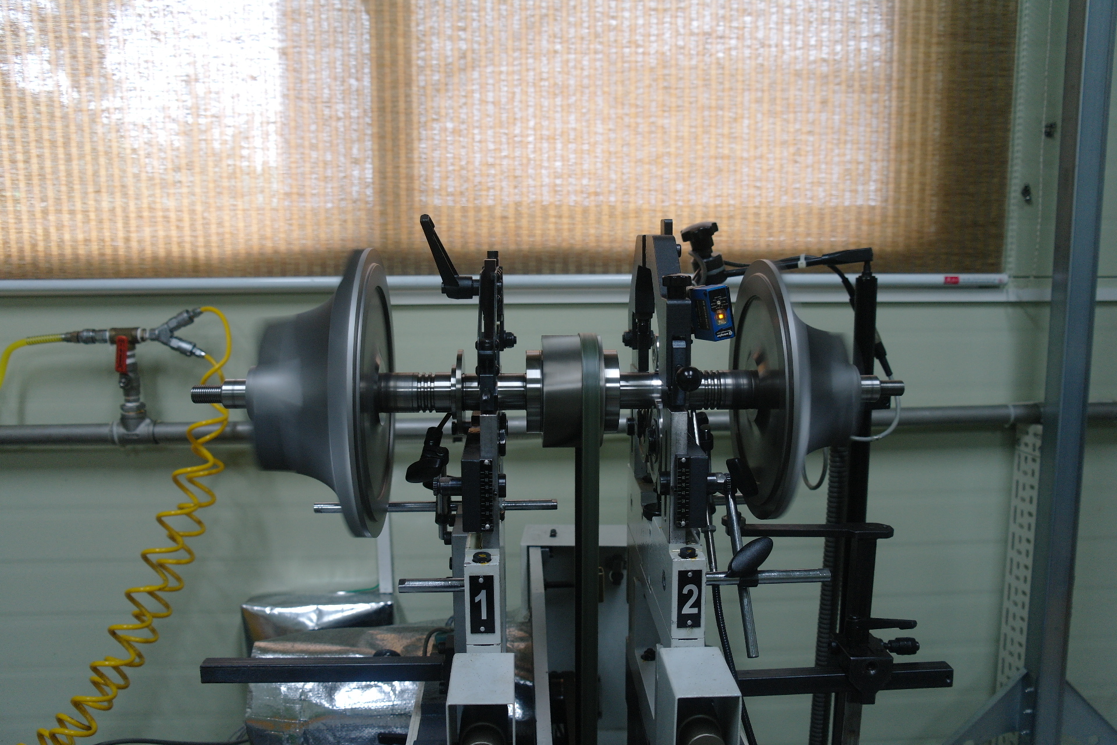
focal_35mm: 29
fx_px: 900
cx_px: 558
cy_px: 372
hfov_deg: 63.7
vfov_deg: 45.0
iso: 400
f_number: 3.5
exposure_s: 1/30
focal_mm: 19
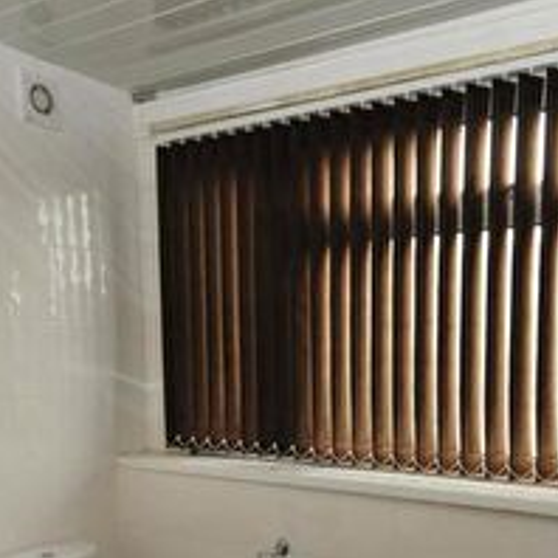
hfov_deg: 40.0
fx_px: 766
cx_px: 285
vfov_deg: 38.4
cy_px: 455
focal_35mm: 42
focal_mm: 14
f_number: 11
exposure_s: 1/125
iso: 1250
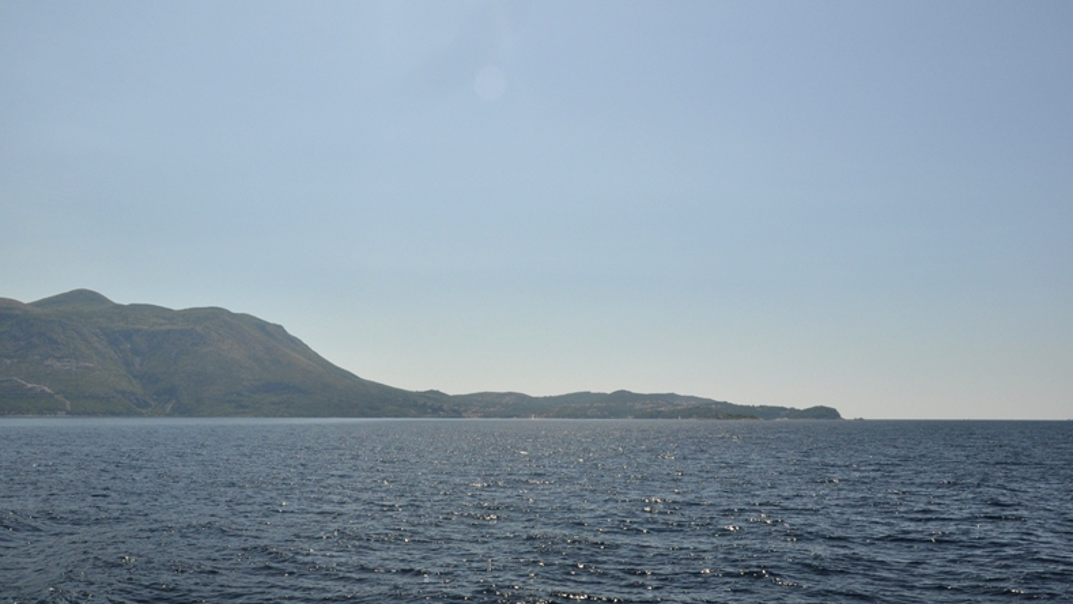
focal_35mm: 35
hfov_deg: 56.6
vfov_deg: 33.7
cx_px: 530
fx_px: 996
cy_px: 337
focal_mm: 22
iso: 640
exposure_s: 1/500
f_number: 11
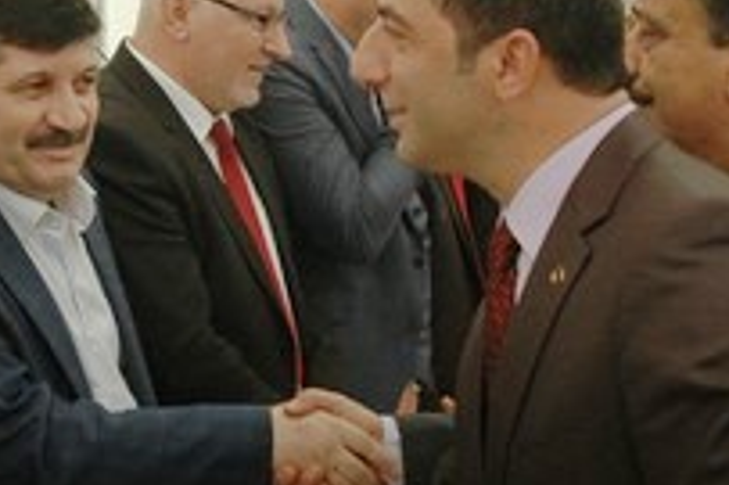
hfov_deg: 24.3
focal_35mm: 83
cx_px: 226
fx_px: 1679
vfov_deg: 16.4
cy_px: 196
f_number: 4
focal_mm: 24
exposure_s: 1/160
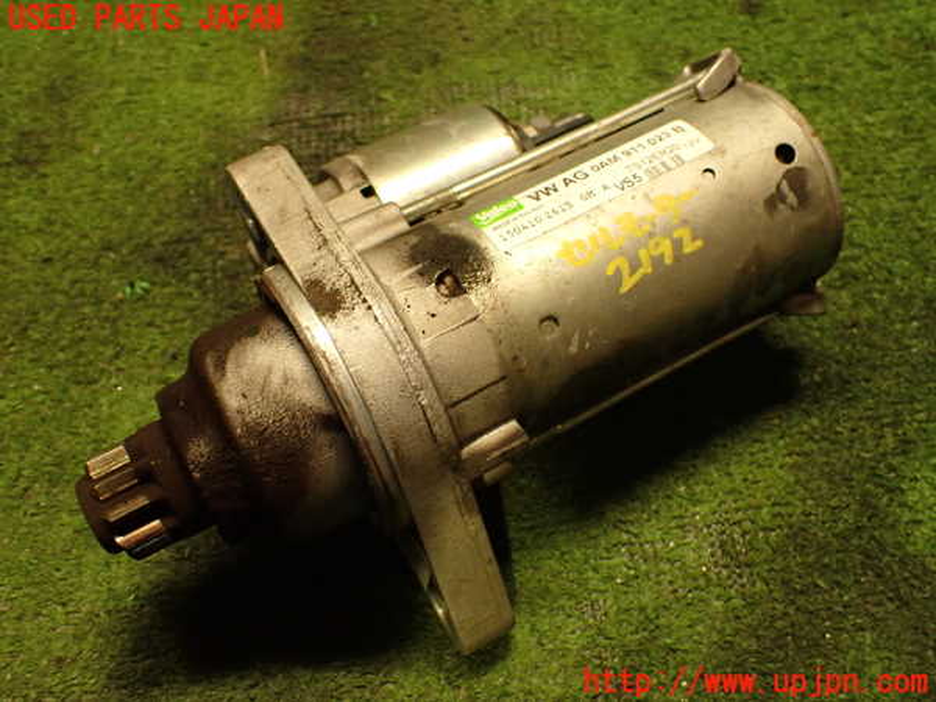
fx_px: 973
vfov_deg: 39.7
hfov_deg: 51.4
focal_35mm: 36
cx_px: 468
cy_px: 351
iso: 500
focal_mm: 6.37
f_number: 2.5
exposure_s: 1/40
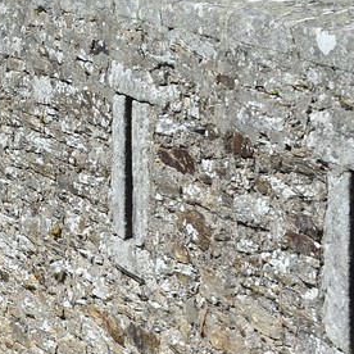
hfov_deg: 7.7
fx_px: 2395
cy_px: -109
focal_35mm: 207
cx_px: -549
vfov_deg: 8.3
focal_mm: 42
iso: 200
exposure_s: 1/640
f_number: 8
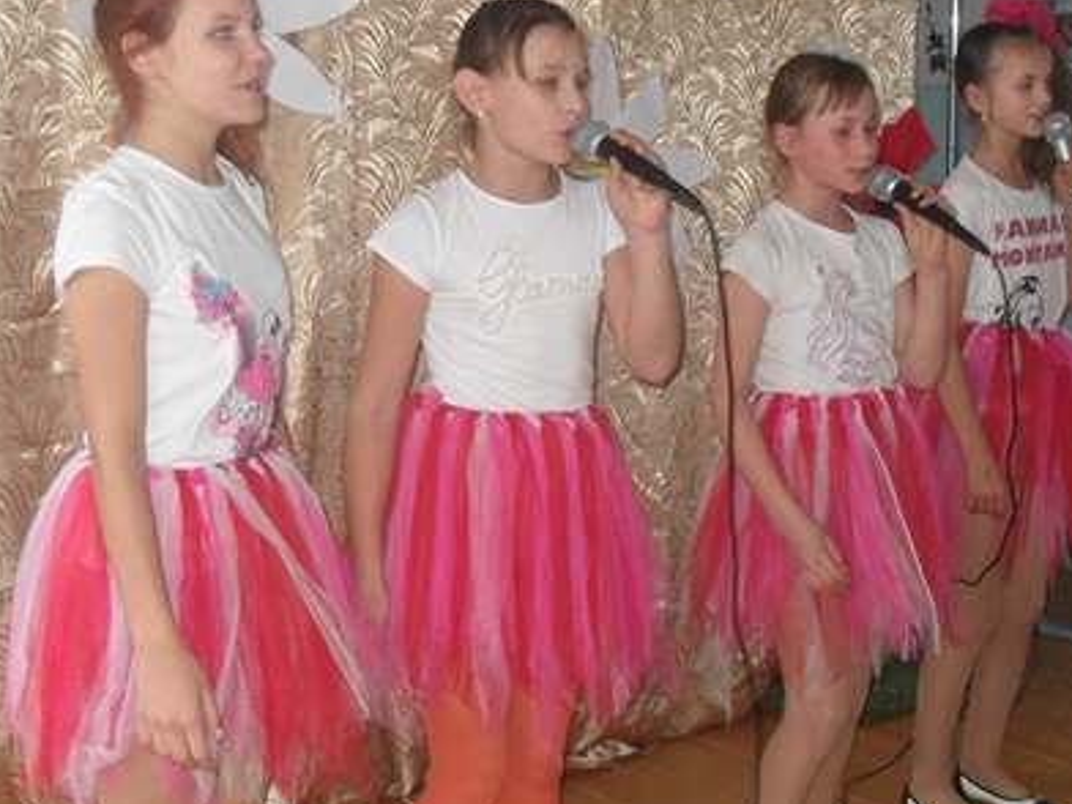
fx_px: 2106
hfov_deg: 28.5
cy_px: 295
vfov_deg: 21.6
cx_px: 660
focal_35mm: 68
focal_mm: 8.8
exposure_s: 1/45
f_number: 3.3
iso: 200
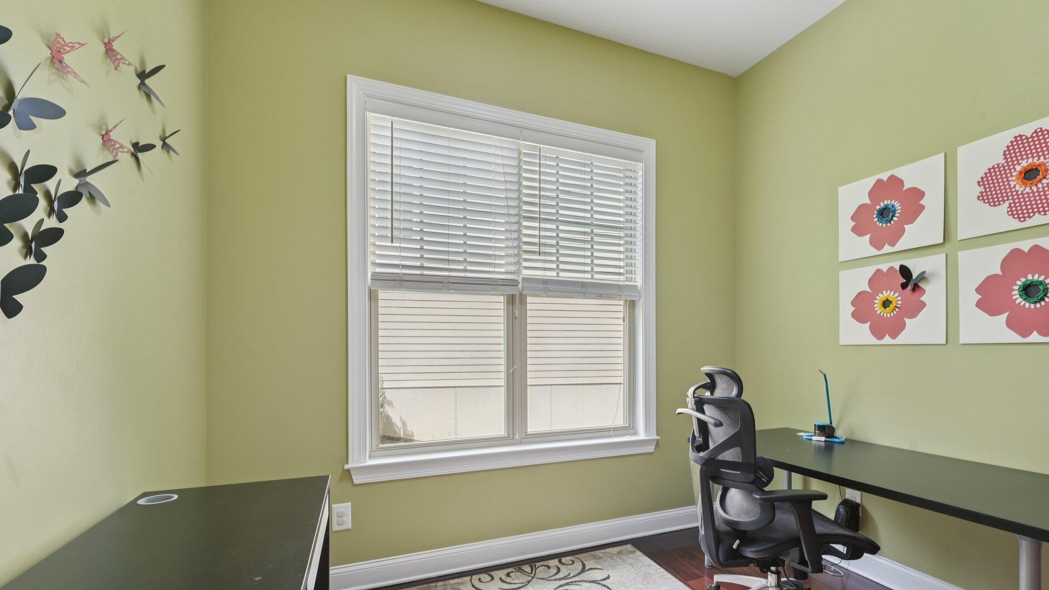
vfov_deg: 63.5
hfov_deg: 95.8
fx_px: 473
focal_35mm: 17
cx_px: 564
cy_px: 347
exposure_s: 1/15
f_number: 9
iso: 200
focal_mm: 15
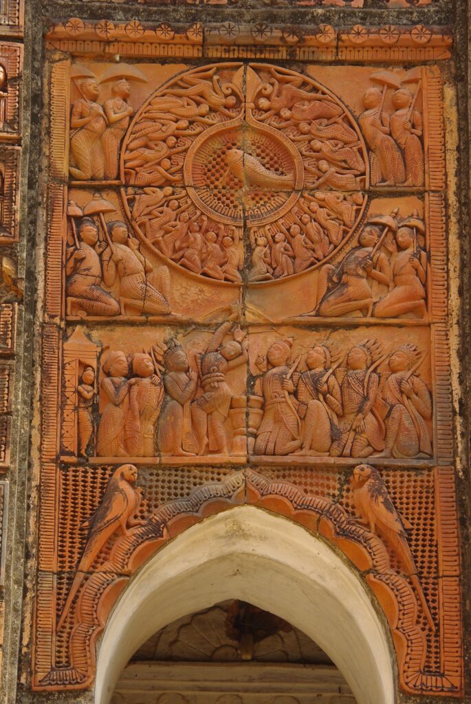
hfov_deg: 9.7
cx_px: 236
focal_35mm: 142
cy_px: 352
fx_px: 2780
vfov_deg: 14.4
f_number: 8
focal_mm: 95
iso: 100
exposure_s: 1/60
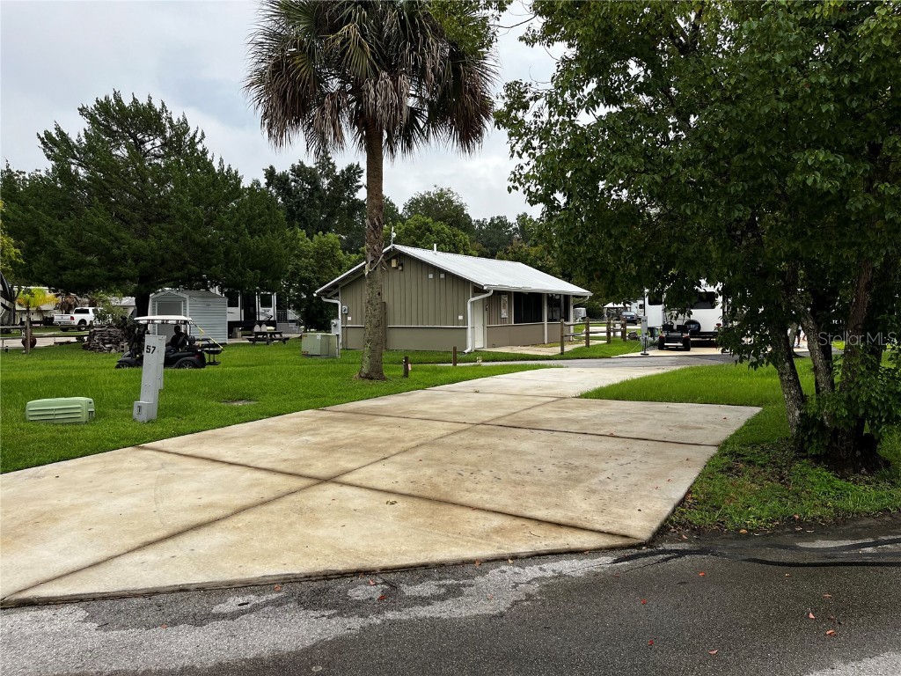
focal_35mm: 26
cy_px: 338
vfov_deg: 53.1
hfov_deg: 67.3
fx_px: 677
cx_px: 450
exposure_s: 1/751
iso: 50
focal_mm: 5.1
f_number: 1.6
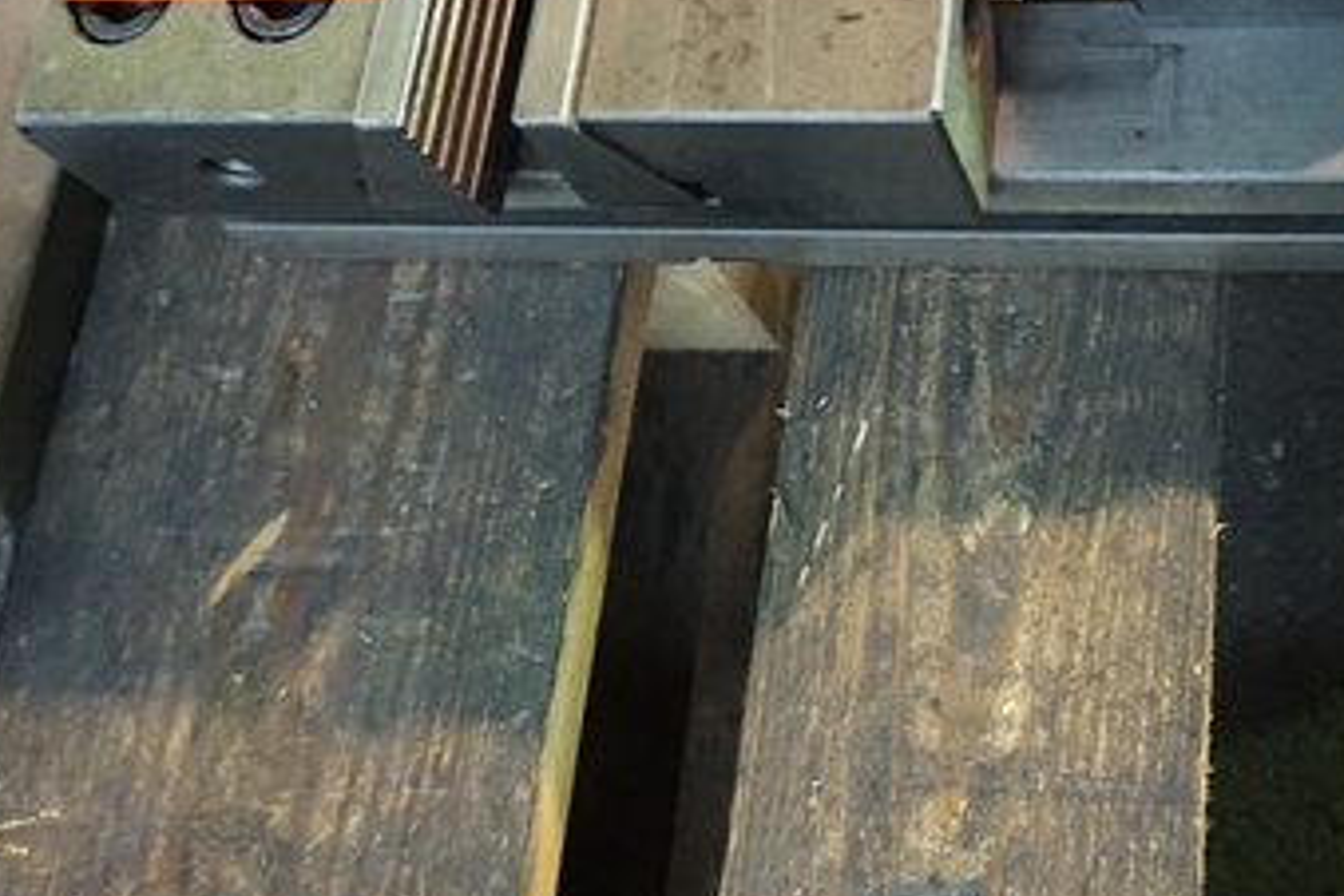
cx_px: 987
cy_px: 226
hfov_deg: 38.0
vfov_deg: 26.2
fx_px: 1904
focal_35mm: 51
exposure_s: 1/40
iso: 3200
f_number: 3.5
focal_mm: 16
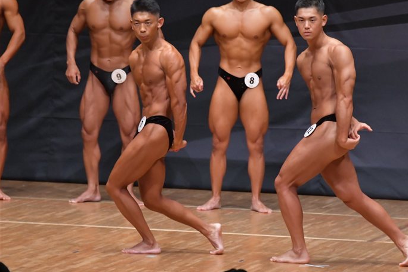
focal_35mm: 357
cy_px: 139
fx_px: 4043
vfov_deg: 3.8
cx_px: 231
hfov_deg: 5.8
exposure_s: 1/400
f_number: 5.6
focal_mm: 210
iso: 6400
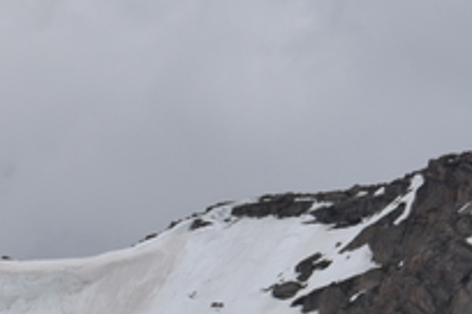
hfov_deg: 2.7
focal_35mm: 767
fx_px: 10055
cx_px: -979
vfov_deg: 1.8
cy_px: 453
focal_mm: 122
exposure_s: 1/320
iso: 100
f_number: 9
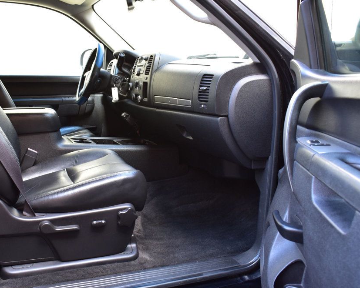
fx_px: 390
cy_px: 147
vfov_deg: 40.6
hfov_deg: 49.3
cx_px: 145
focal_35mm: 37
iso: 400
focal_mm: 21
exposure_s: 1/25
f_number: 7.1
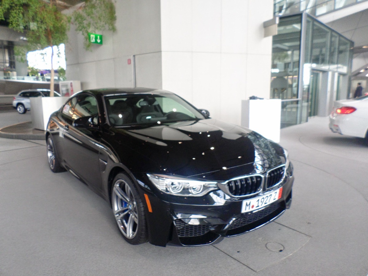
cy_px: 138
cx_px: 184
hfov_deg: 69.4
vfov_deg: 54.9
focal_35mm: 25
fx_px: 266
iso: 100
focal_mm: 4.5
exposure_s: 1/30
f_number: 2.5
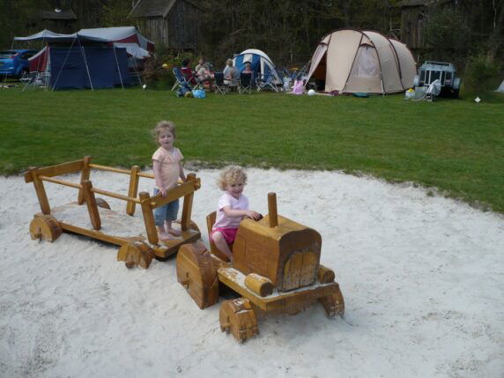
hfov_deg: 52.6
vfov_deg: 40.7
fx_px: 510
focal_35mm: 35
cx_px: 252
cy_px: 189
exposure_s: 1/1000
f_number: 2.8
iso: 100
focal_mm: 5.8
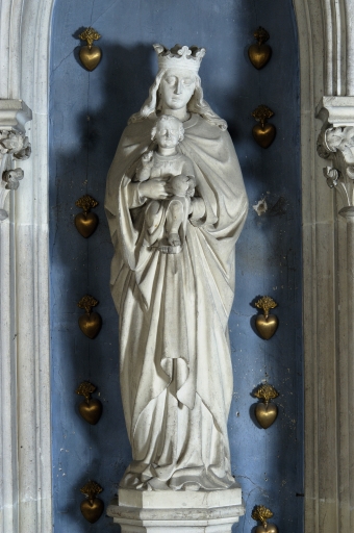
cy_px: 266
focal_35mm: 105
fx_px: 1553
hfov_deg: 13.0
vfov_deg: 19.5
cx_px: 177
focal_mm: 70
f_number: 16
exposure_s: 1/40
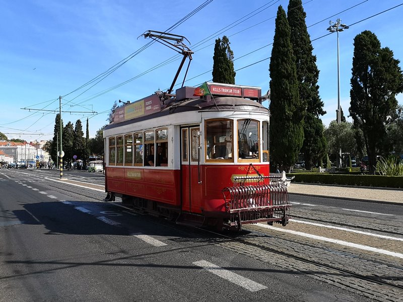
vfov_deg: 45.4
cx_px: 202
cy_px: 151
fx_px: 361
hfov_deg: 58.4
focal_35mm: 31
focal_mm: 3.95
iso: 50
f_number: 1.8
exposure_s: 1/1876
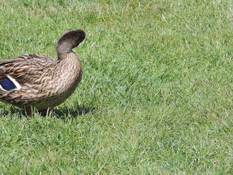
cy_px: 45
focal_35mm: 477
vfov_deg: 3.1
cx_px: -40
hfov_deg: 4.1
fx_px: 3211
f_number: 4.6
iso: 100
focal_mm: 35.6
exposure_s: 1/320
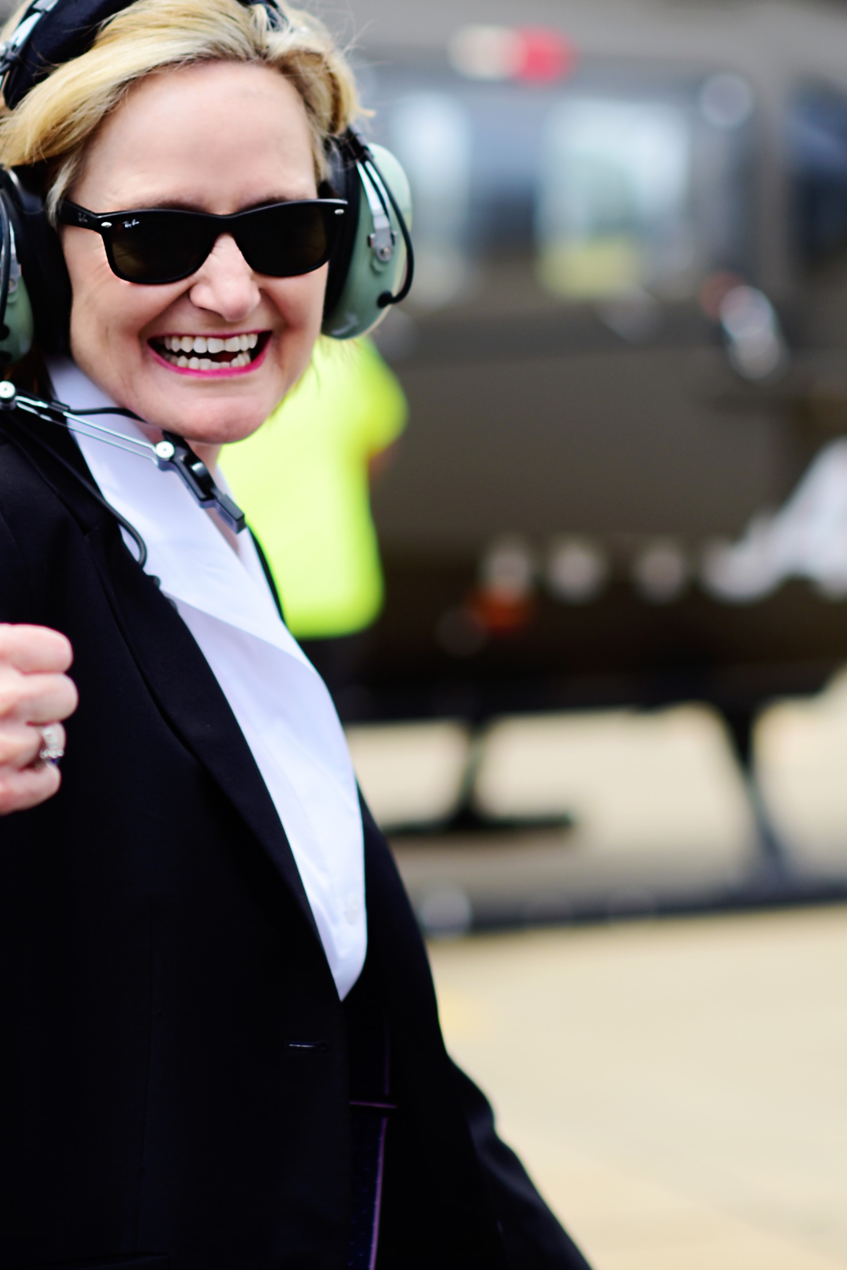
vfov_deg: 15.0
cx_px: 208
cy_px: 427
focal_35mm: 136
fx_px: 4797
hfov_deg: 10.1
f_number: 2.2
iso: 125
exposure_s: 1/2000
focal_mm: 85
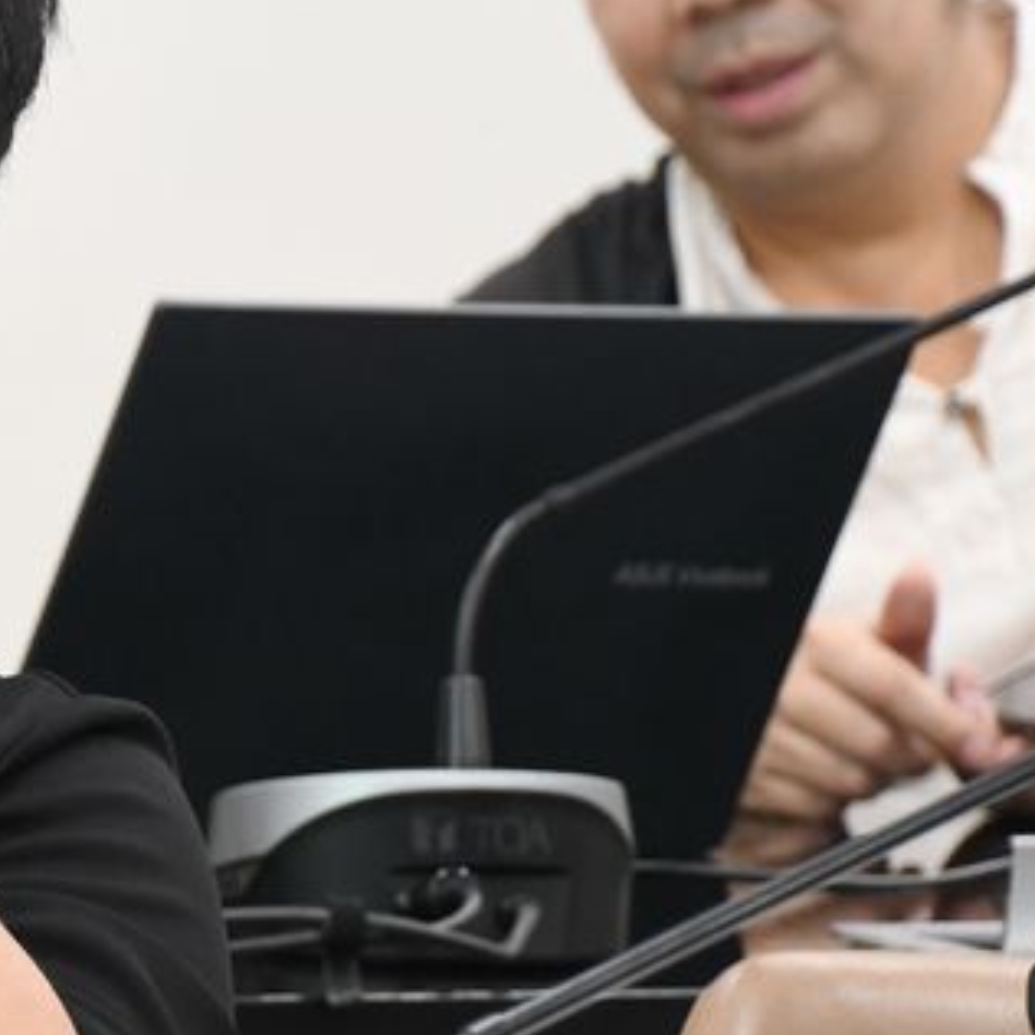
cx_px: -386
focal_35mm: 455
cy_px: 558
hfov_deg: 3.8
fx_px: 15391
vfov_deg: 3.9
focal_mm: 110
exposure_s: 1/30
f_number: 5.6
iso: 1600
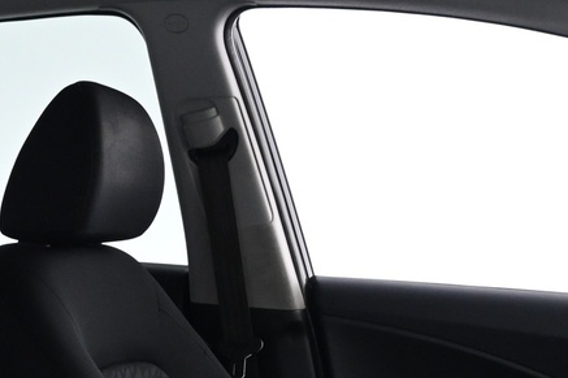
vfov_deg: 14.4
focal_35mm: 89
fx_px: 1404
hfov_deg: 22.8
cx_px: 356
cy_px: 547
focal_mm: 16
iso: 1600
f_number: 3.5
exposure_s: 1/20
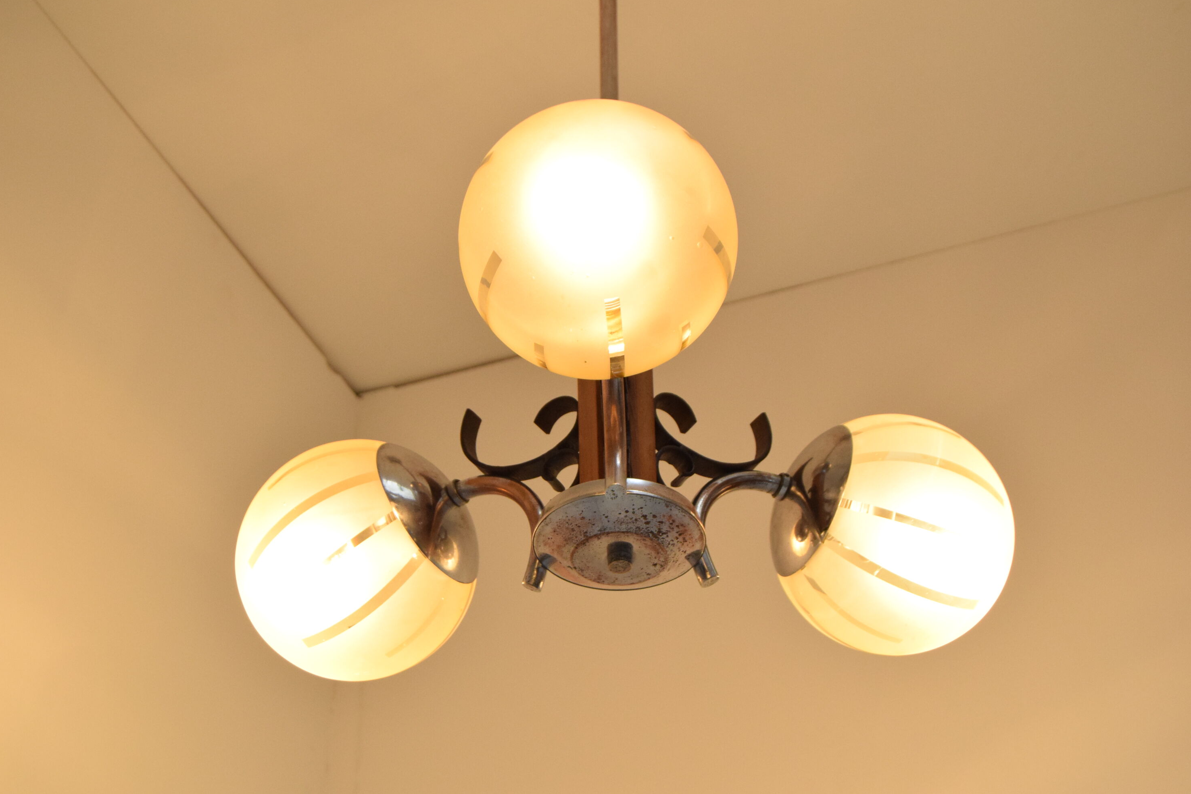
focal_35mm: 73
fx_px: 2415
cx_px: 601
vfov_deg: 18.7
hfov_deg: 27.7
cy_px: 394
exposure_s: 1/200
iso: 1600
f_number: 7.1
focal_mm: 48
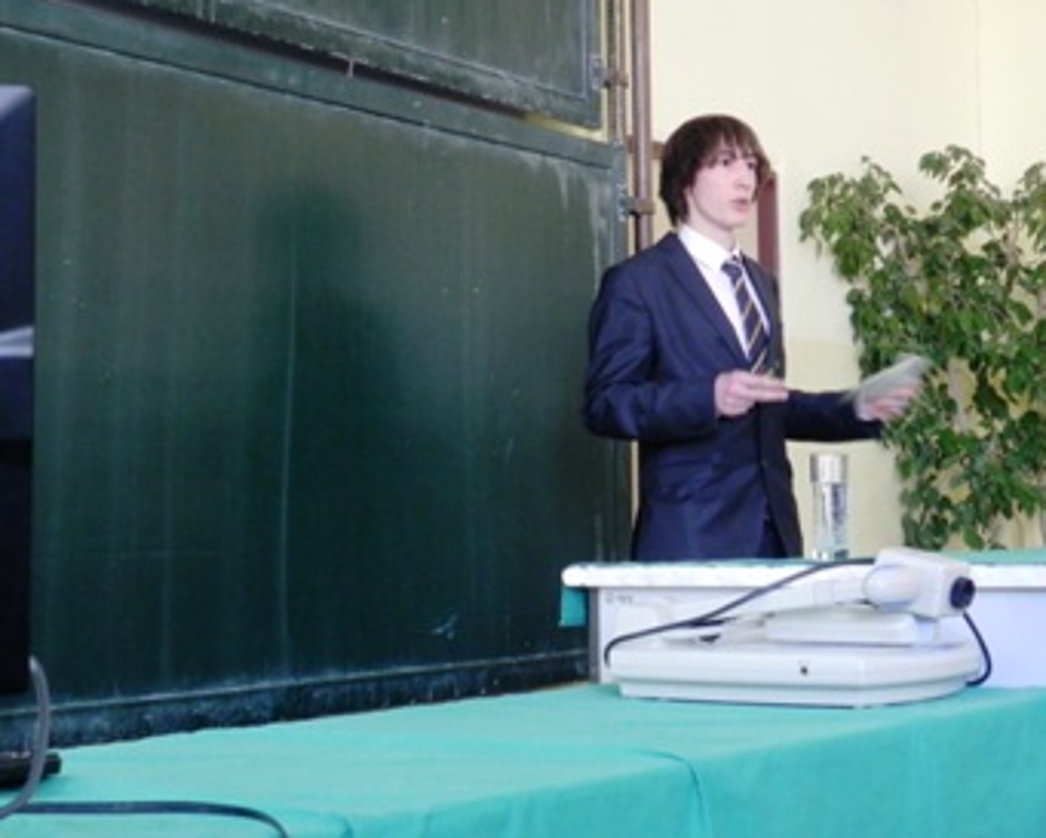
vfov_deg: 25.8
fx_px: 1827
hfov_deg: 31.8
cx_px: 638
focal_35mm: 59
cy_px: 365
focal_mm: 8.2
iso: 400
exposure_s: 1/12.1
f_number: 3.2
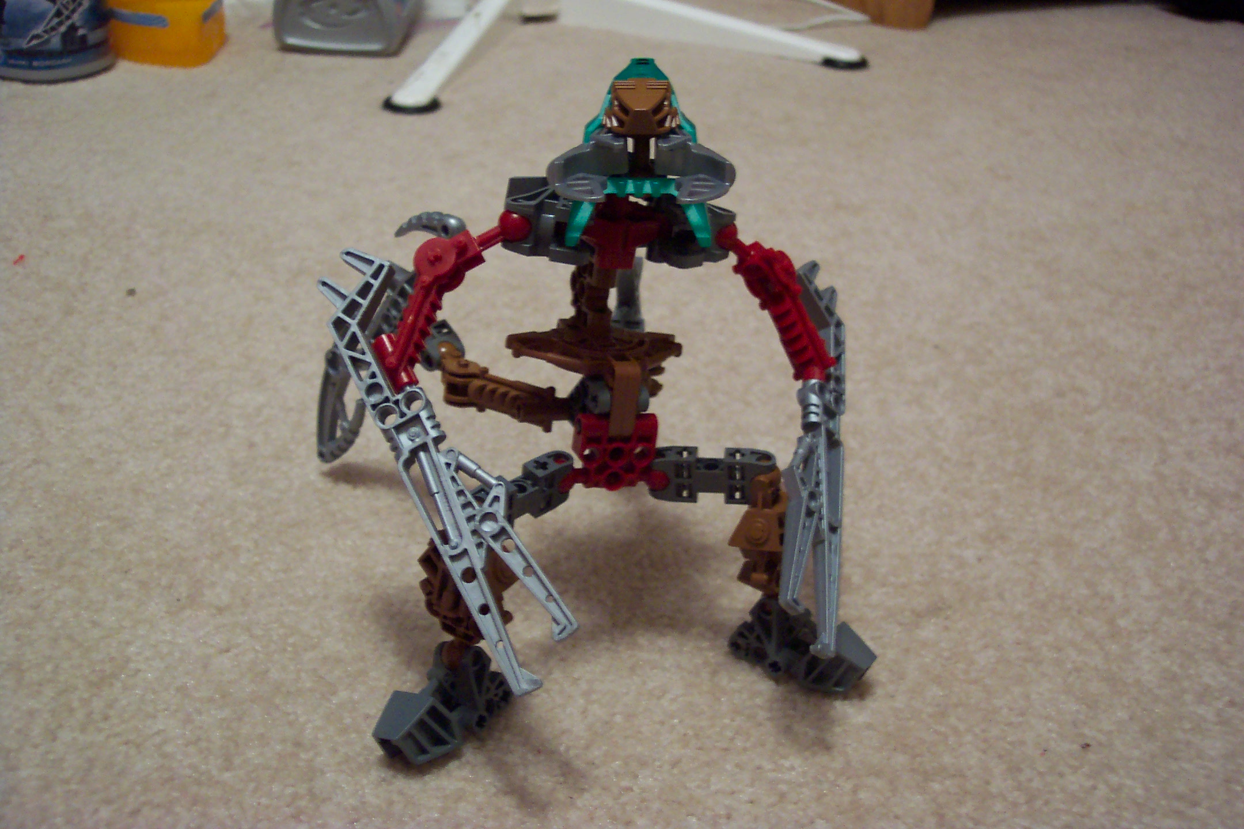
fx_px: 1313
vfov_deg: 35.1
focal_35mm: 38
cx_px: 622
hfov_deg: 50.7
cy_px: 414
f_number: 2.8
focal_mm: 8
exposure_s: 1/8
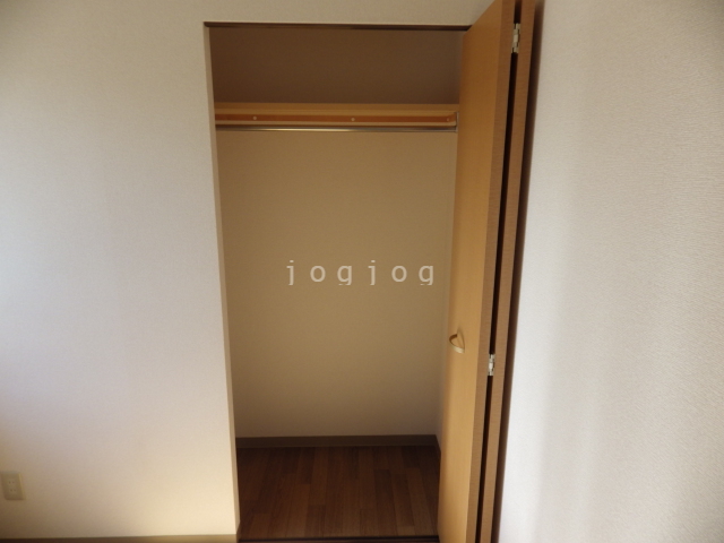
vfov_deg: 61.1
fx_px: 460
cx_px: 362
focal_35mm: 22
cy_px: 272
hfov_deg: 76.4
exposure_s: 1/100
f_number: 3.1
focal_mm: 4
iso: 100
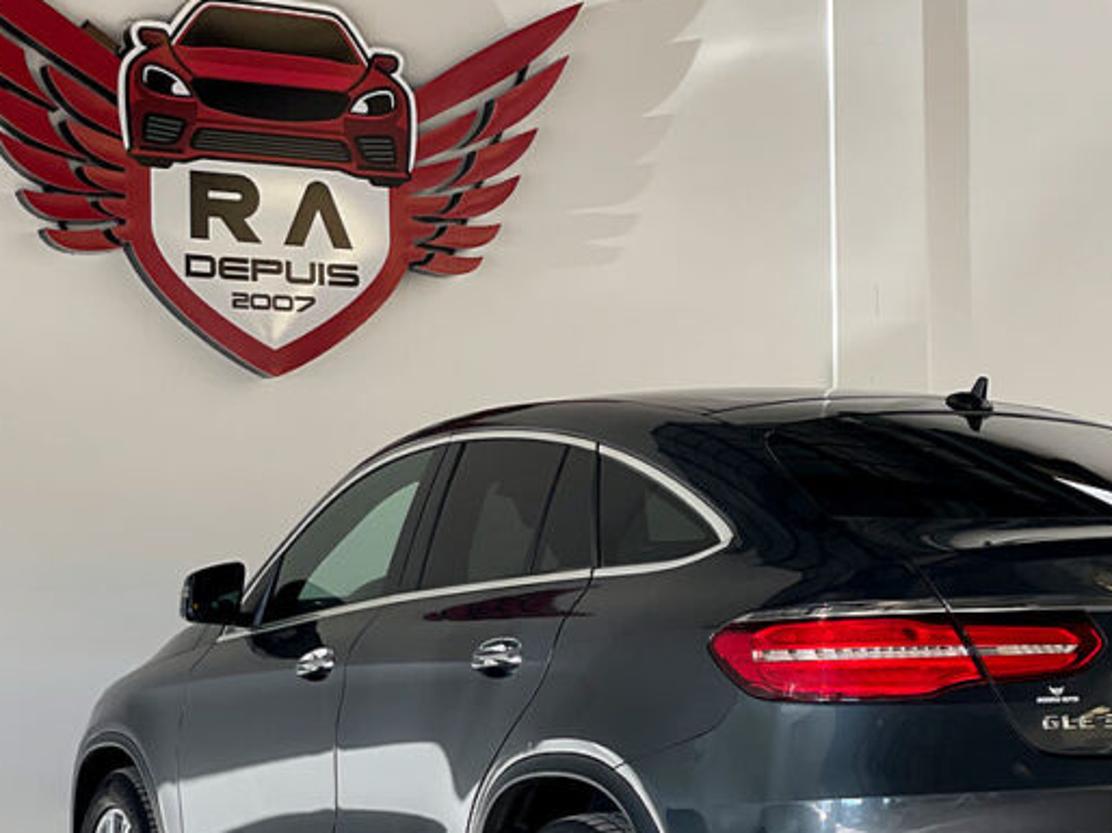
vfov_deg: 18.1
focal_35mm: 81
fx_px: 2601
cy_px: 558
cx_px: 712
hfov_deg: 24.1
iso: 50
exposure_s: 1/122
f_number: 2
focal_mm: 6
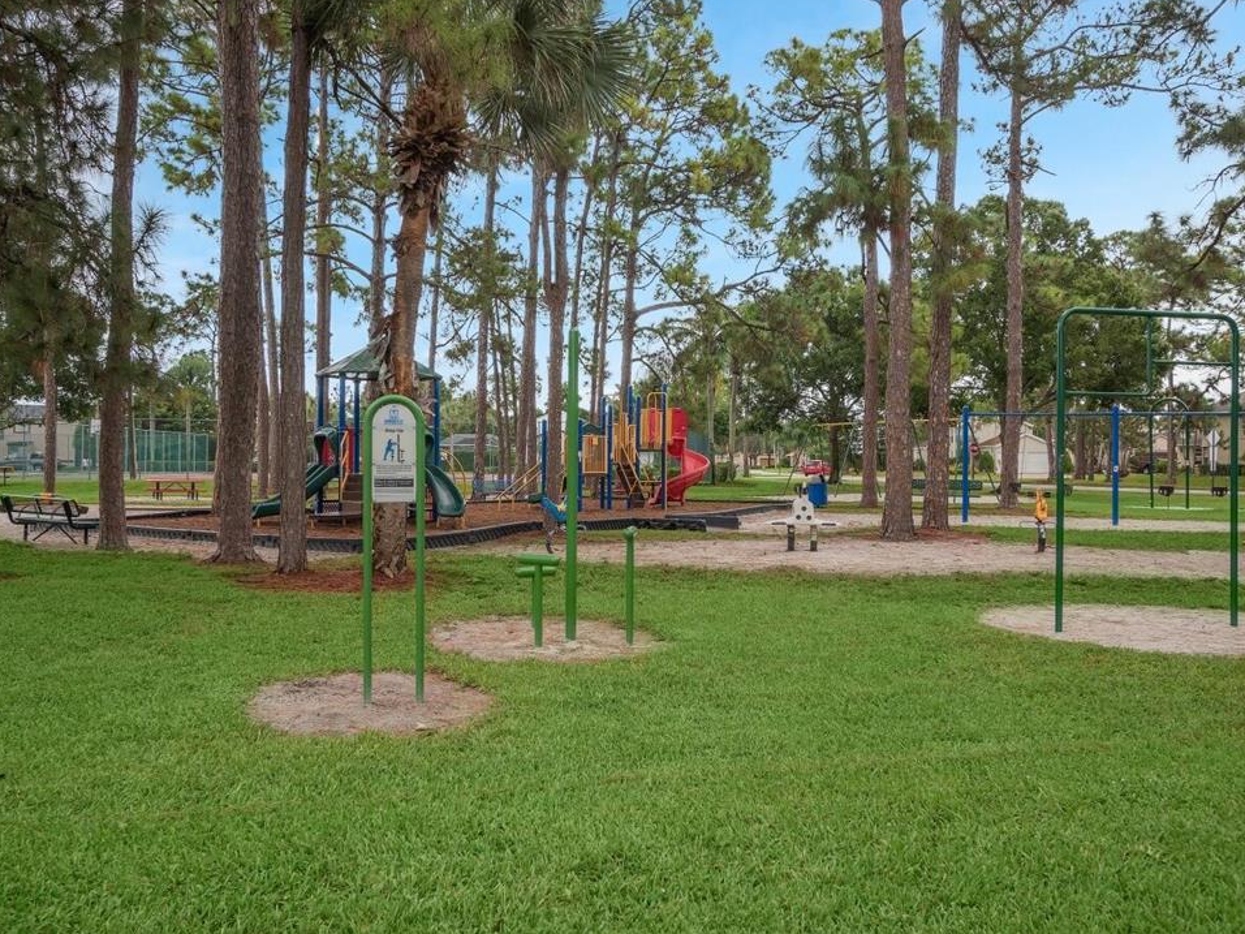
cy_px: 466
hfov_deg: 60.0
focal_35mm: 30
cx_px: 620
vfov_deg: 46.8
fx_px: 1079
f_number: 5.6
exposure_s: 1/200
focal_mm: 14
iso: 200
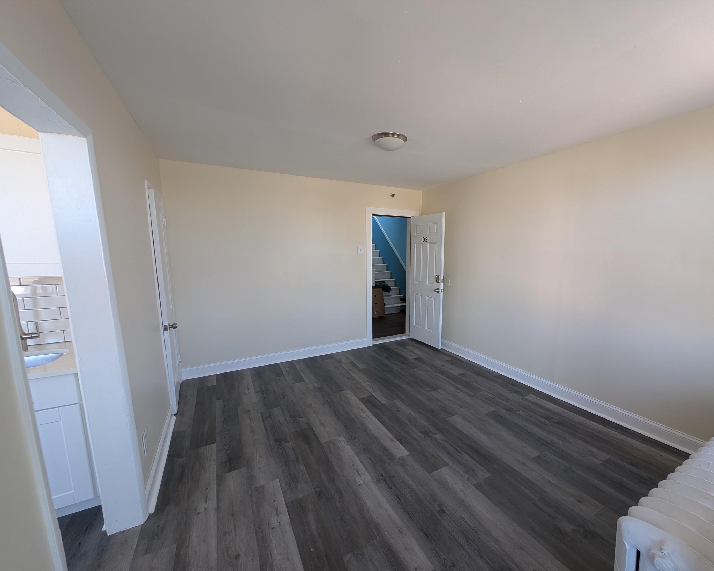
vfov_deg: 92.2
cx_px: 390
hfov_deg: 104.5
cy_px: 296
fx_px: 275
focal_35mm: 13
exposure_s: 1/45.8
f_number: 1.95
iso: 40
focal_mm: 2.23
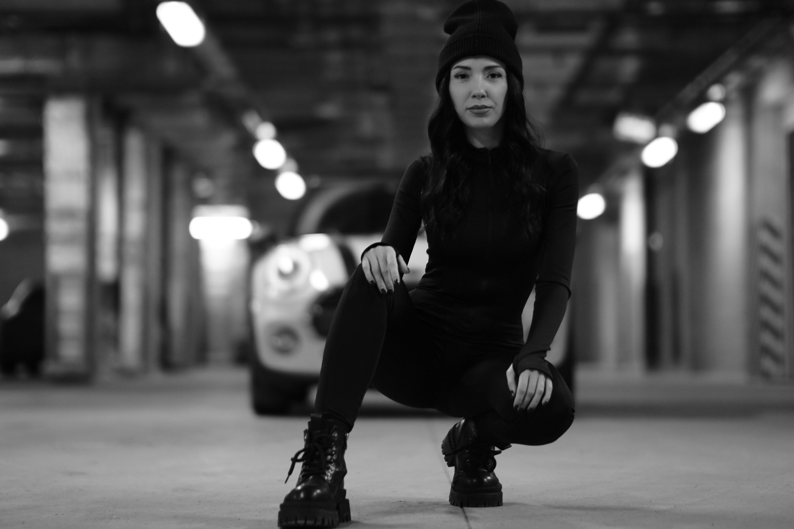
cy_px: 246
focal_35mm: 90
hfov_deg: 22.6
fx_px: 1985
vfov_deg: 15.2
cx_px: 398
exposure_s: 1/100
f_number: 1.2
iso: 640
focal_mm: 56
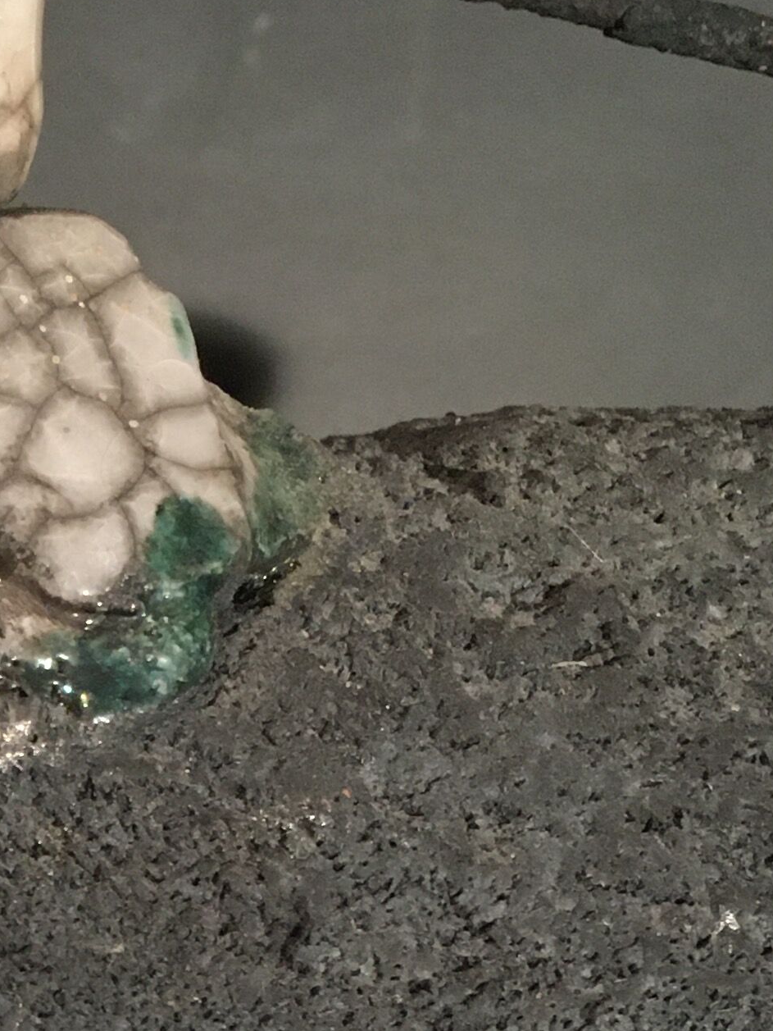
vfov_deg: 19.8
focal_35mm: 93
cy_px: 1251
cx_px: -232
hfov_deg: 15.2
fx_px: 2769
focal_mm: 4.15
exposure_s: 1/33
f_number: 2.2
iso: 250
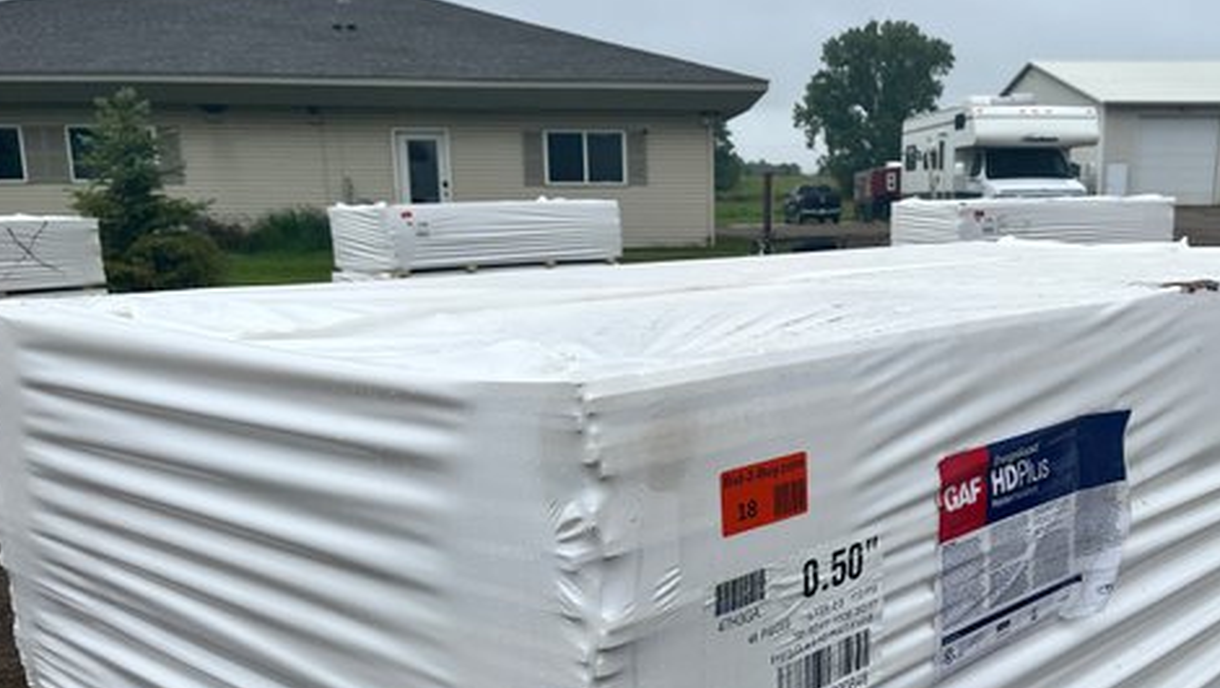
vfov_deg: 30.7
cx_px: 736
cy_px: 510
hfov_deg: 52.4
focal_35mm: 38
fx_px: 1230
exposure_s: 1/2062
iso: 50
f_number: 1.6
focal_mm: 5.1
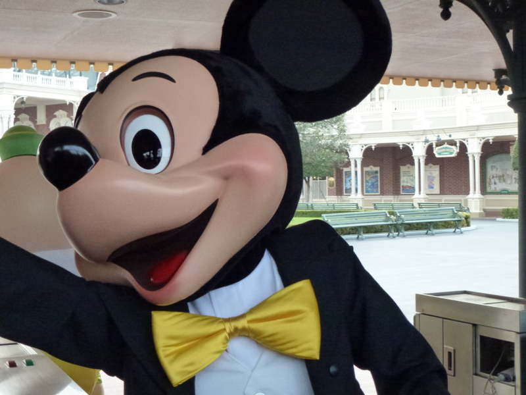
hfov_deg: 34.9
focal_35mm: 55
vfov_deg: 26.6
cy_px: 198
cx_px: 263
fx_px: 836
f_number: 4.3
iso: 640
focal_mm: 9.4
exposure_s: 1/320
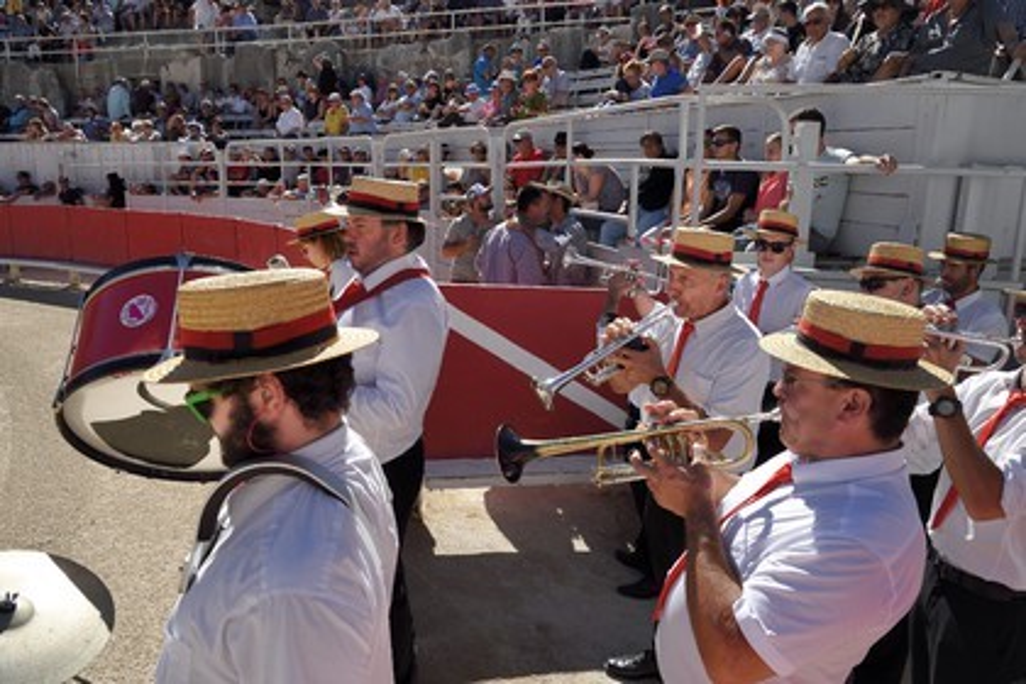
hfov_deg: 73.7
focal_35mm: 24
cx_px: 513
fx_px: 684
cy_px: 342
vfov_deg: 53.1
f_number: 11
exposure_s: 1/320
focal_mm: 24
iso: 200
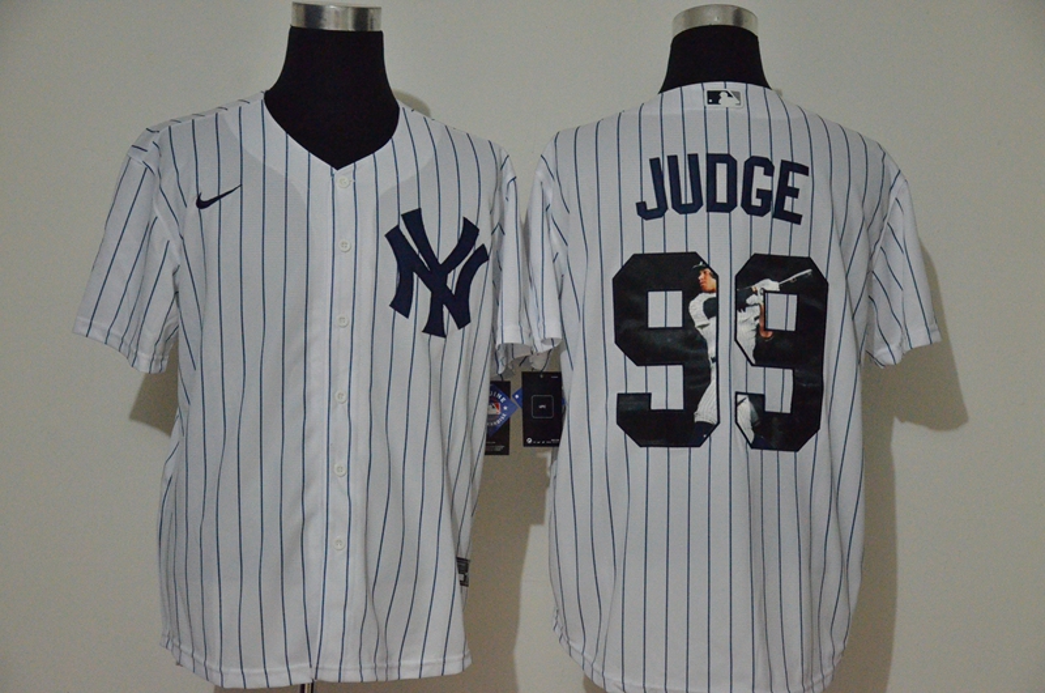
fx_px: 2173
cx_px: 522
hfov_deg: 27.0
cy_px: 346
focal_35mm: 75
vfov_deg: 18.1
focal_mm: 50
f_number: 4.8
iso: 4000
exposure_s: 1/60
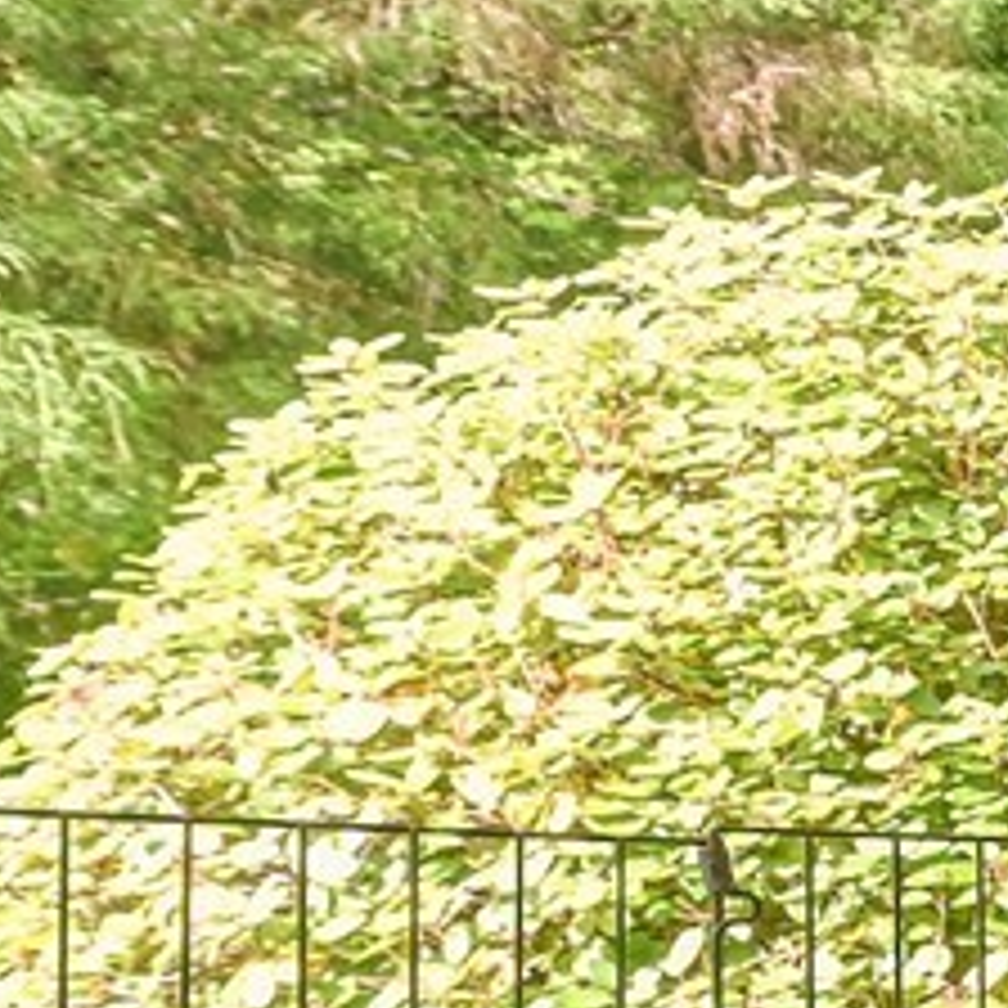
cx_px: 3316
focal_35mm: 90
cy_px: 983
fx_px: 2965
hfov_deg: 10.3
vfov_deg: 18.8
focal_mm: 14
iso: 320
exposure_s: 1/200
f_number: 7.1
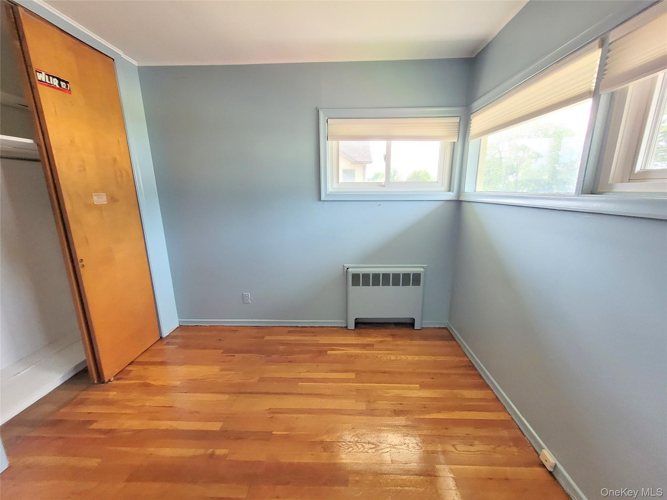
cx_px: 334
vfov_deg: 89.9
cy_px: 250
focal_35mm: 13
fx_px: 250
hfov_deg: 106.2
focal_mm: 1.74
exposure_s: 1/60
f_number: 2.2
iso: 125
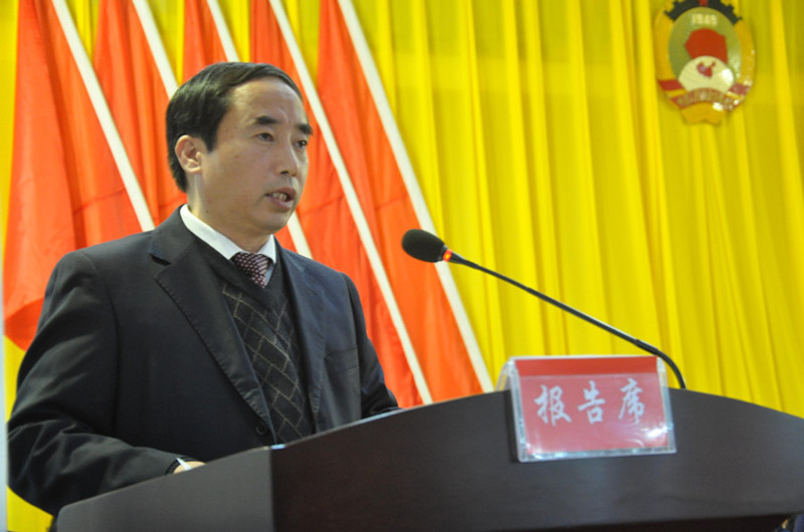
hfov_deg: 27.0
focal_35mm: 75
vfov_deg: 18.1
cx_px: 402
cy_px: 266
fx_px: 1672
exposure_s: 1/20
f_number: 5
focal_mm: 50
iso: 1600
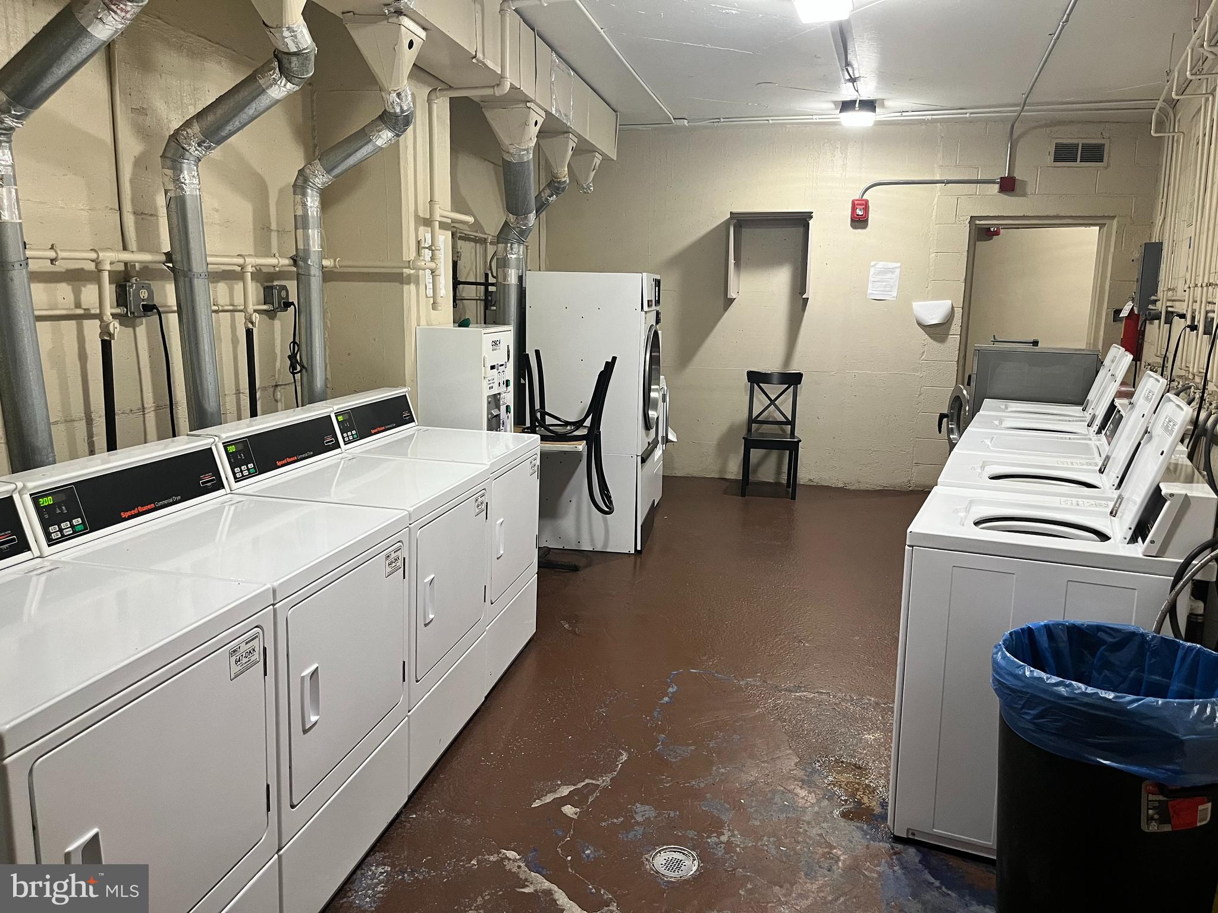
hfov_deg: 67.3
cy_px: 456
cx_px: 609
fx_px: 915
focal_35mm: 26
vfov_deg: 53.1
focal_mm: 5.1
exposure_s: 1/60
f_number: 1.6
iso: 200
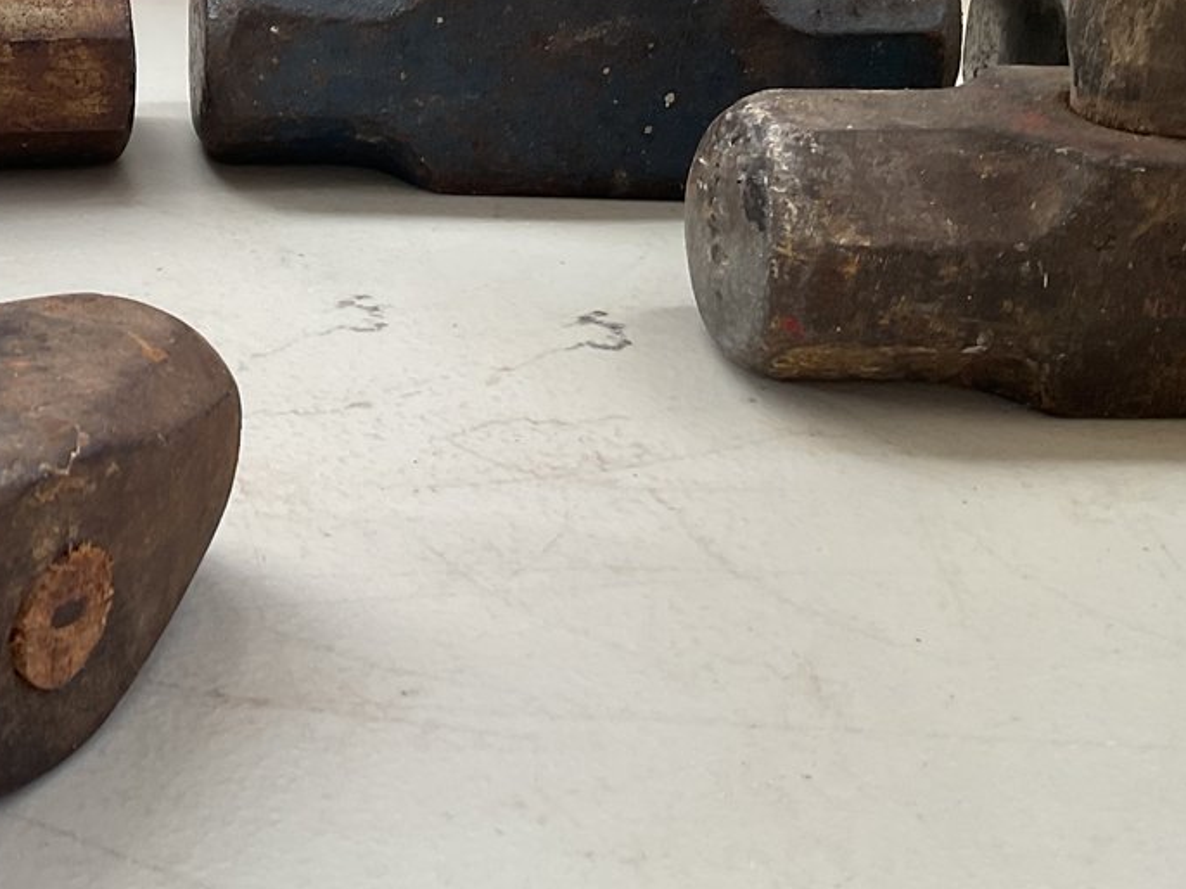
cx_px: -16
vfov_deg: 22.2
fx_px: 2192
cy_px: 44
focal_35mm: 64
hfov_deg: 28.3
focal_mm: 3
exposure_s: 1/120
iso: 40
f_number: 1.8
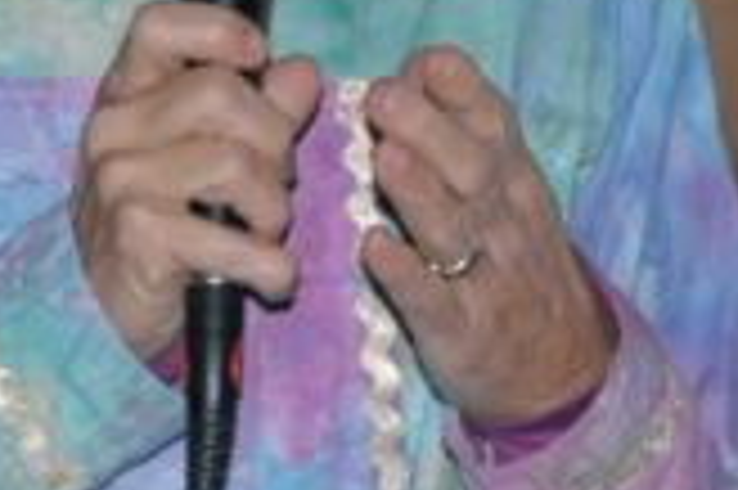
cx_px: 99
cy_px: -180
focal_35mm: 765
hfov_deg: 2.7
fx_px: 15667
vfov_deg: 1.8
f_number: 8
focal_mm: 130
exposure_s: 1/60
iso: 1600
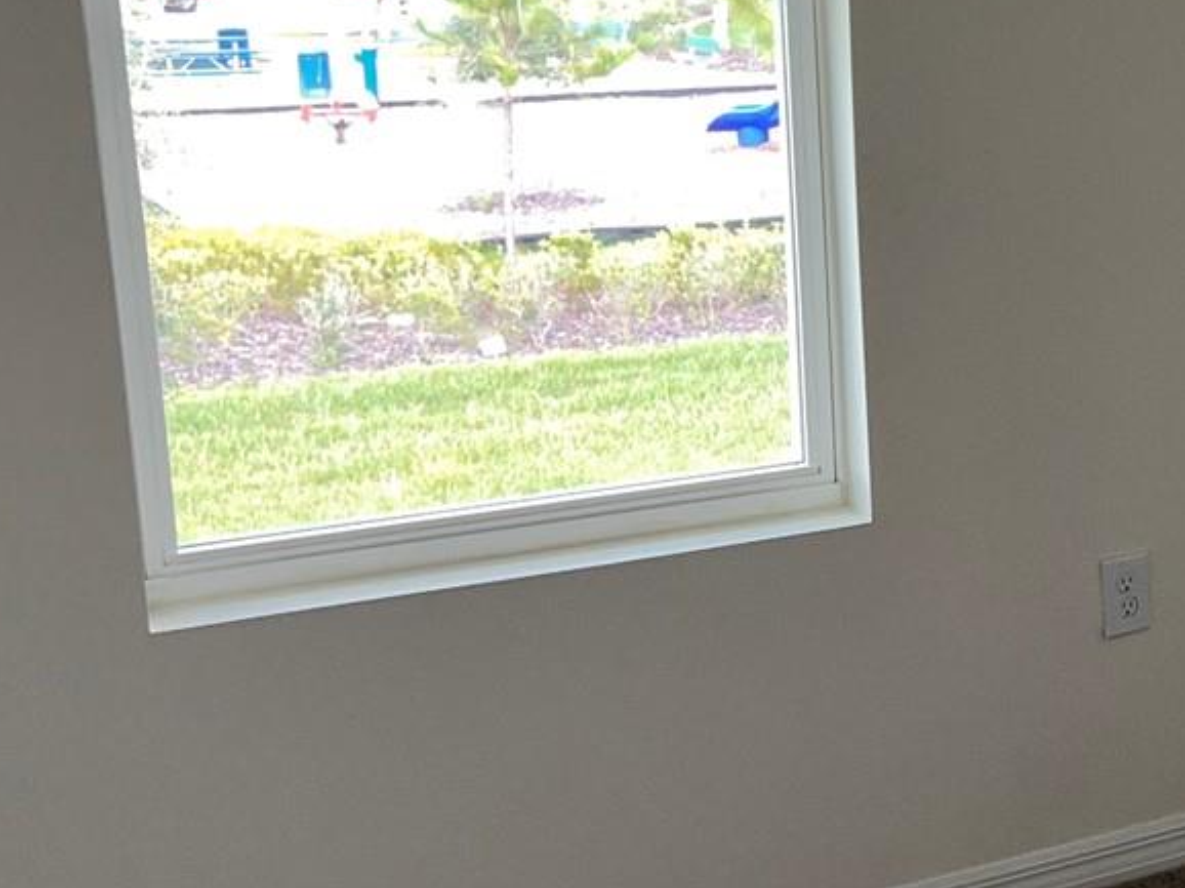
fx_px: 2464
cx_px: 1443
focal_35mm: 72
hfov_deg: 24.4
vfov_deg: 20.4
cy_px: 416
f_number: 1.5
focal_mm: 5.7
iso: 64
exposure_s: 1/121
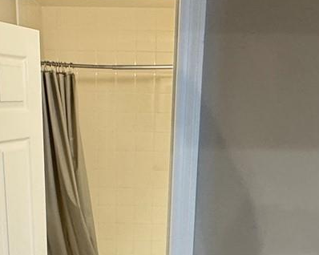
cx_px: 138
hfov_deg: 34.1
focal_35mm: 55
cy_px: 254
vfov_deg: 26.2
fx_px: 519
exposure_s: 1/60
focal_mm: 2.22
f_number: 2.2
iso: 250
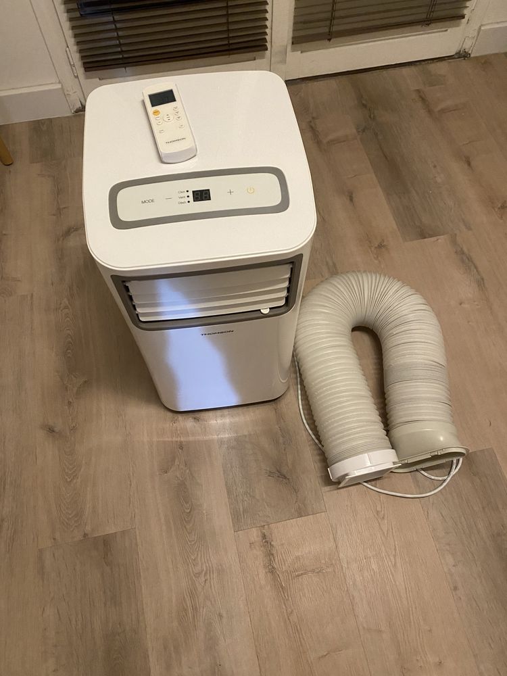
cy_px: 338
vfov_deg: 67.3
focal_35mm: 26
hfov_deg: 53.1
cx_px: 254
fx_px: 508
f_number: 1.8
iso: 500
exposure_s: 1/60
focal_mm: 4.25
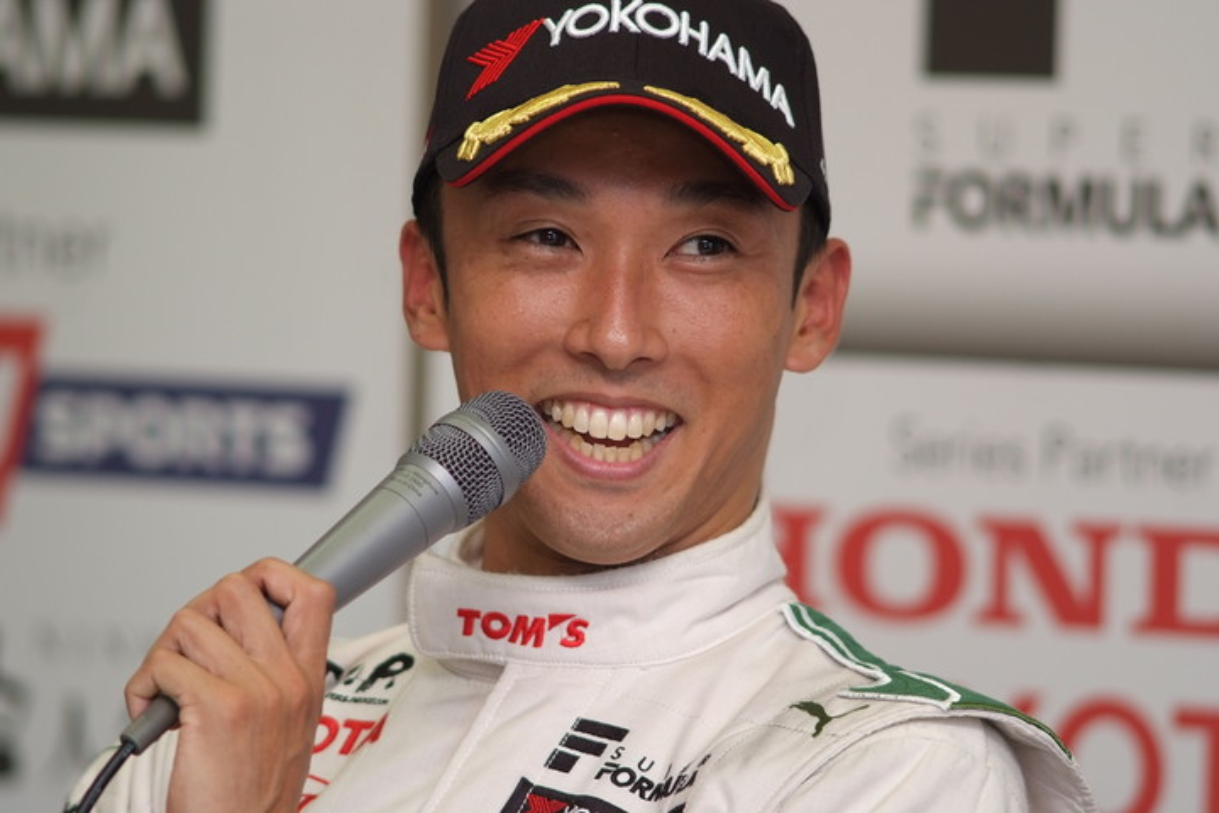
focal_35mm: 270
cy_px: 406
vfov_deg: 5.1
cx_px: 610
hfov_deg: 7.6
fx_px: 9142
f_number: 2.8
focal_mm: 180
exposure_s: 1/125
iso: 400
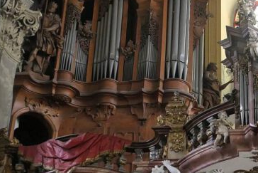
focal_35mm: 118
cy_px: 32
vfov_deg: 11.6
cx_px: 211
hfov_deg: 17.2
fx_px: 846
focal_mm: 15.4
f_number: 2.8
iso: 1600
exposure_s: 1/100
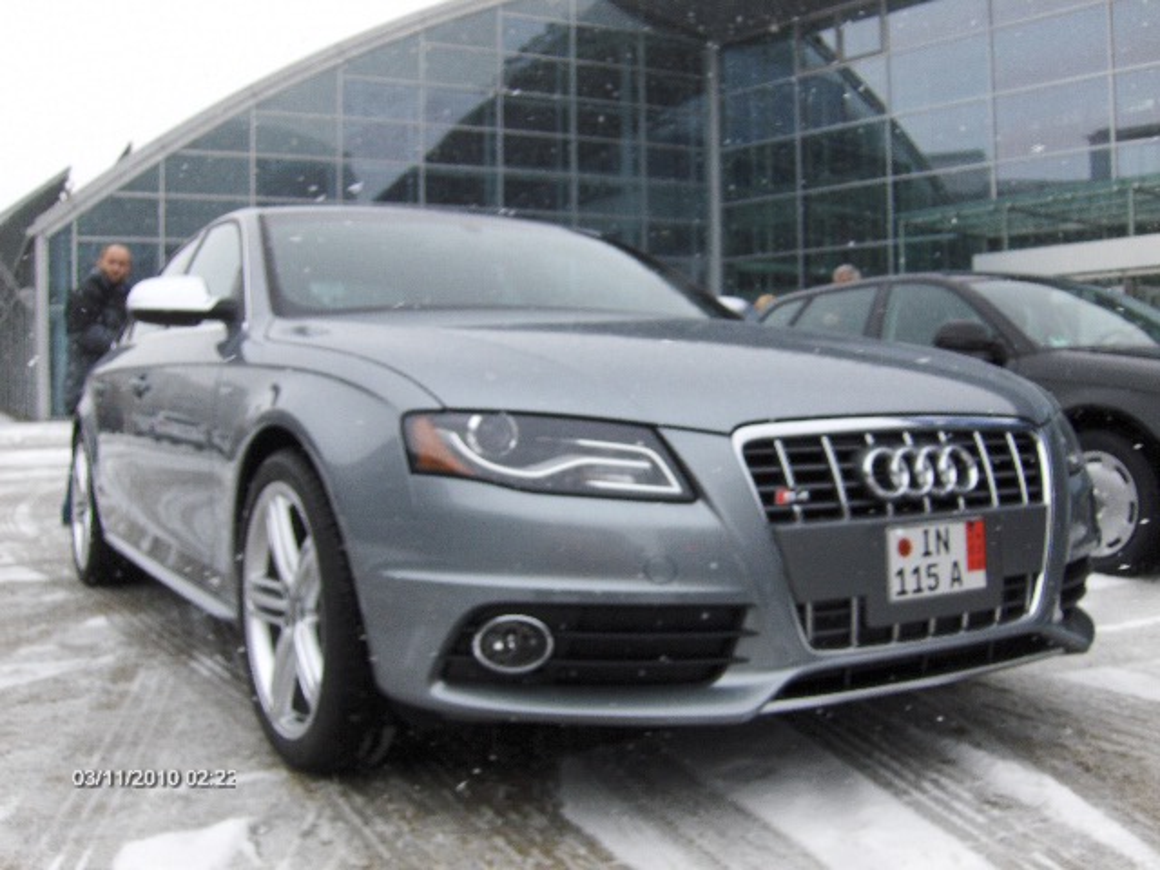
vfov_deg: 40.7
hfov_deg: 52.6
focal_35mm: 35
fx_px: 1173
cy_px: 435
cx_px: 580
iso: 100
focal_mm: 7.5
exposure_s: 1/538
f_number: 4.3
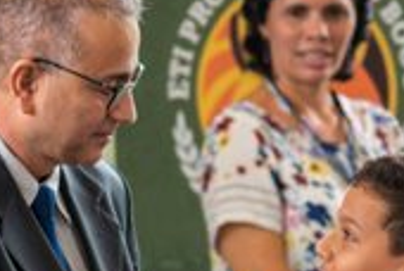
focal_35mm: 564
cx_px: 119
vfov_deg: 2.4
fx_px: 6340
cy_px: 396
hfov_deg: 3.6
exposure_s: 1/80
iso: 640
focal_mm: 150
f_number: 5
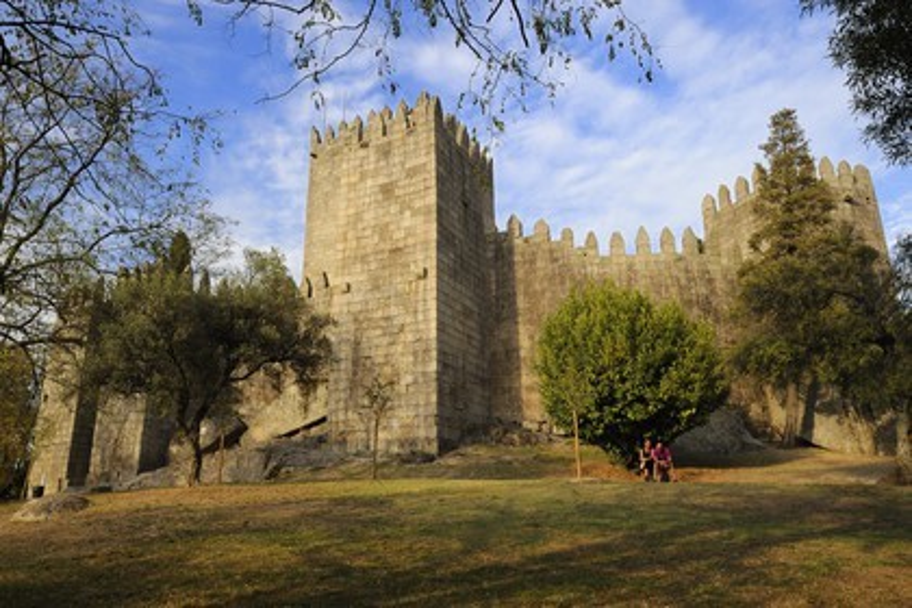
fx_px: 659
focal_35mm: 26
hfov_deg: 69.4
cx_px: 456
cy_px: 304
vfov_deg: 49.6
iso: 400
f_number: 10
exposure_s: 1/160
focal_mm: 26
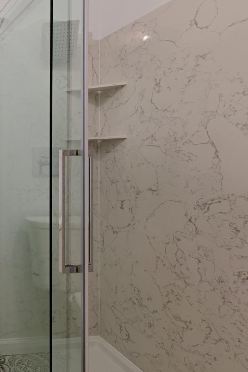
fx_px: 289
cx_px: -71
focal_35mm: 28
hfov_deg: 34.0
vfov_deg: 65.3
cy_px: 166
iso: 200
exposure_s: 1/6
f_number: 8
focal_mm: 10
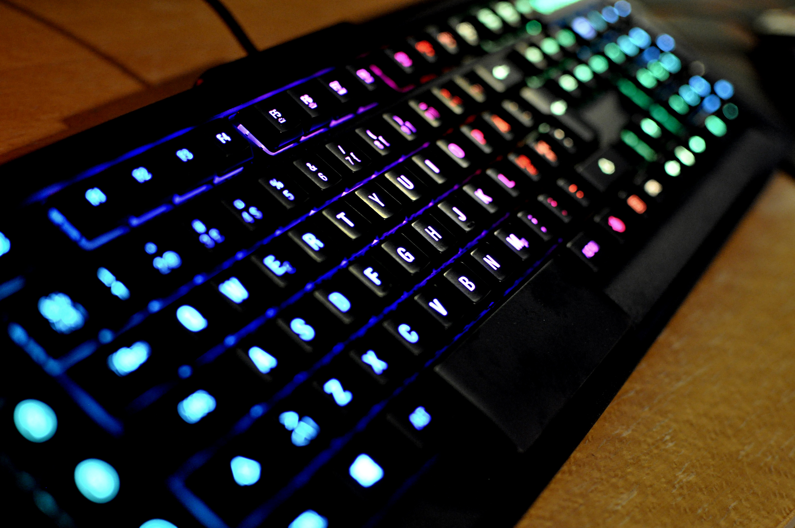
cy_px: 264
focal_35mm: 52
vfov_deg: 25.7
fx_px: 1158
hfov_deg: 37.9
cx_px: 398
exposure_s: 1/30
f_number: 2.8
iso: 1250
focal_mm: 35
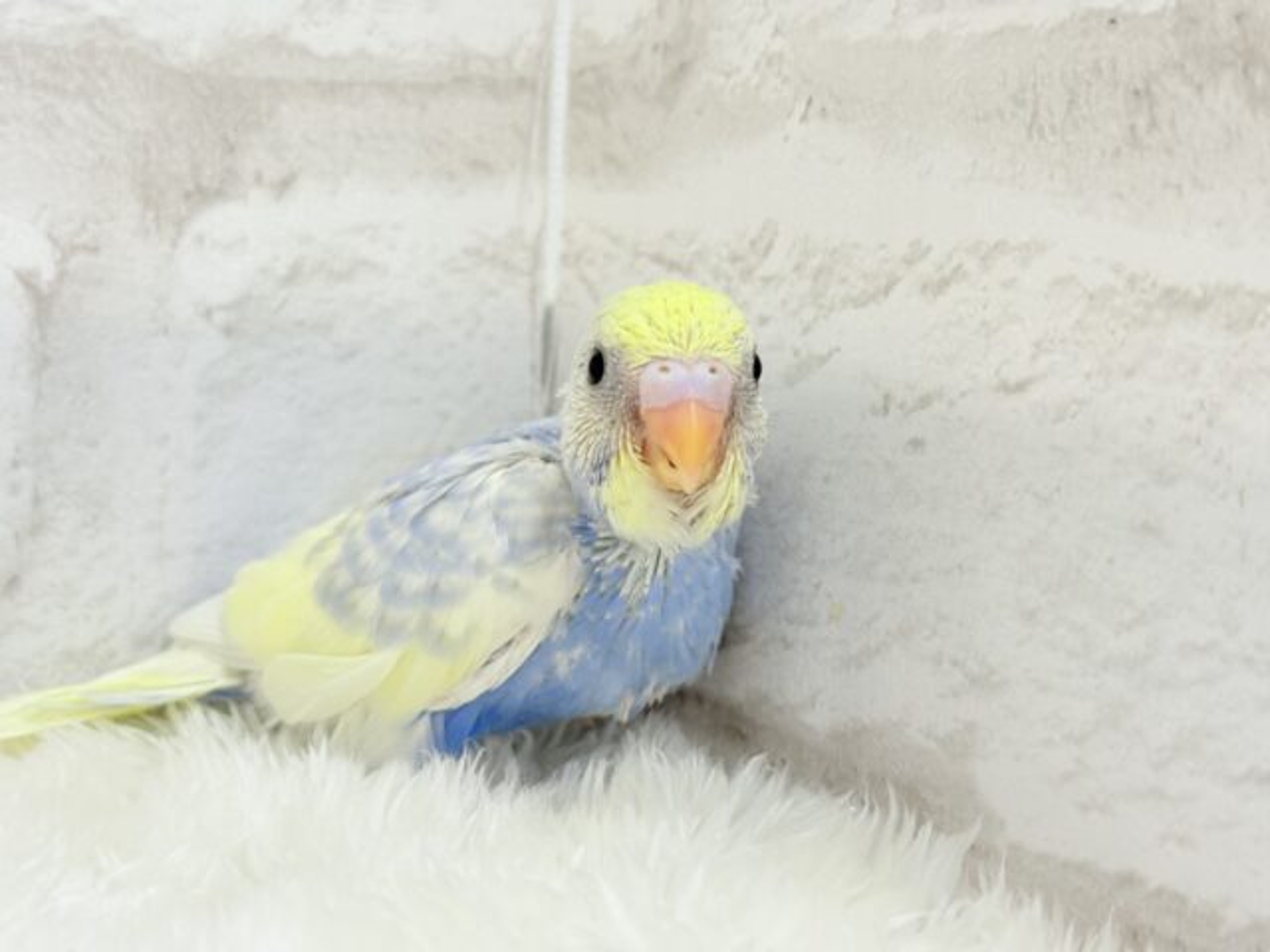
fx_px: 1908
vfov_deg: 28.0
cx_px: 635
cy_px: 476
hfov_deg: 36.8
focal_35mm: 52
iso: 80
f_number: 1.6
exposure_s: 1/100
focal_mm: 5.96
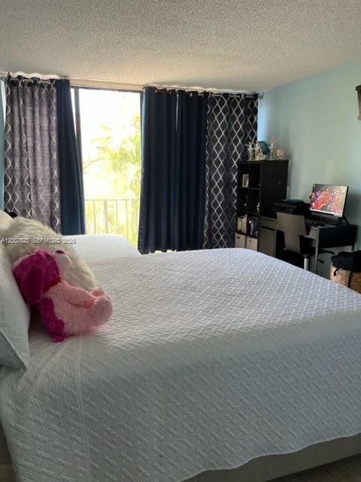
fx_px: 362
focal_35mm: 26
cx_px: 180
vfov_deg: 67.3
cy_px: 241
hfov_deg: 53.1
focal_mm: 5.7
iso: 80
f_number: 1.5
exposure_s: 1/60
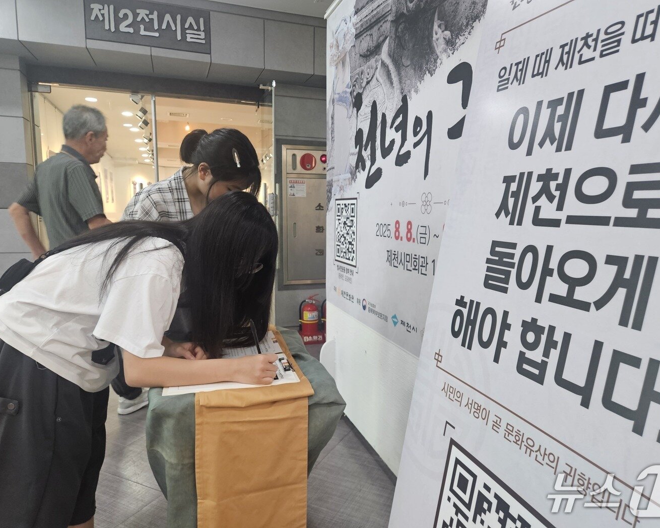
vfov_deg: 58.8
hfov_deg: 70.2
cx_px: 349
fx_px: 469
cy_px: 264
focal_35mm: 24
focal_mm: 5.4
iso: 200
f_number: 1.8
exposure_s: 1/120
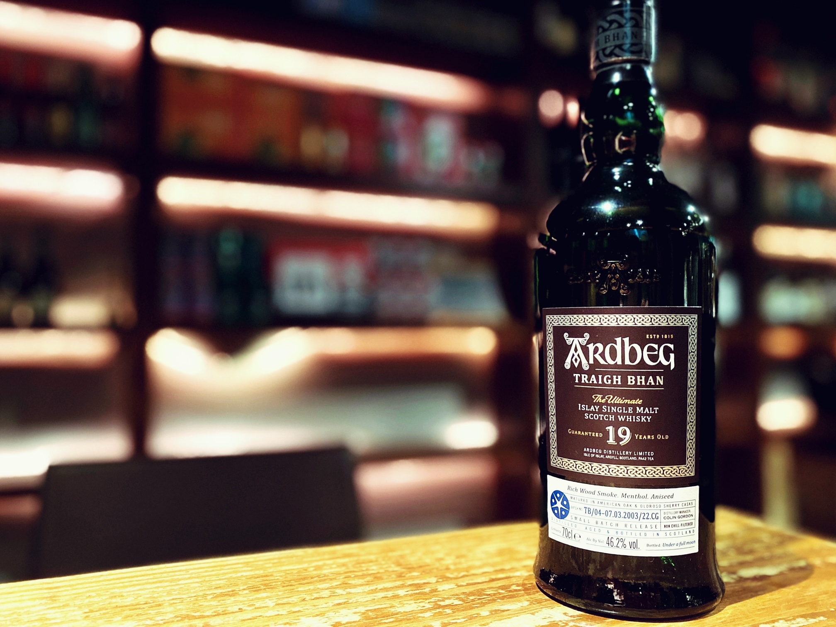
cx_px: 418
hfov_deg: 67.3
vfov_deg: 53.1
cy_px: 314
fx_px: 628
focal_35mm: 26
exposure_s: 1/25
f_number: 1.8
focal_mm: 4.25
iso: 640
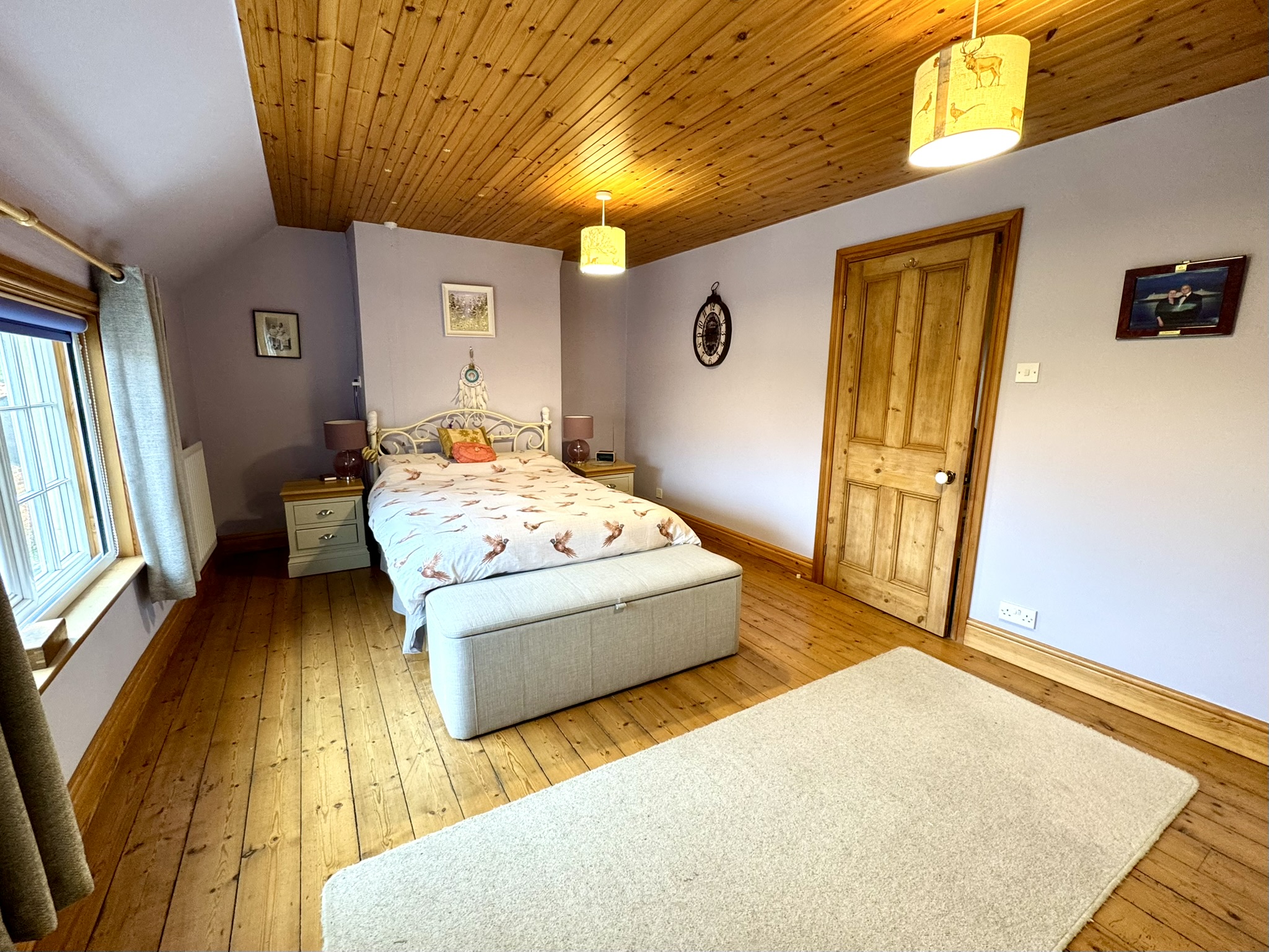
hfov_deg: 102.1
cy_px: 476
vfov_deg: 85.7
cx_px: 634
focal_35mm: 14
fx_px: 513
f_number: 2.2
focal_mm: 2.22
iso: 200
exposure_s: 1/50
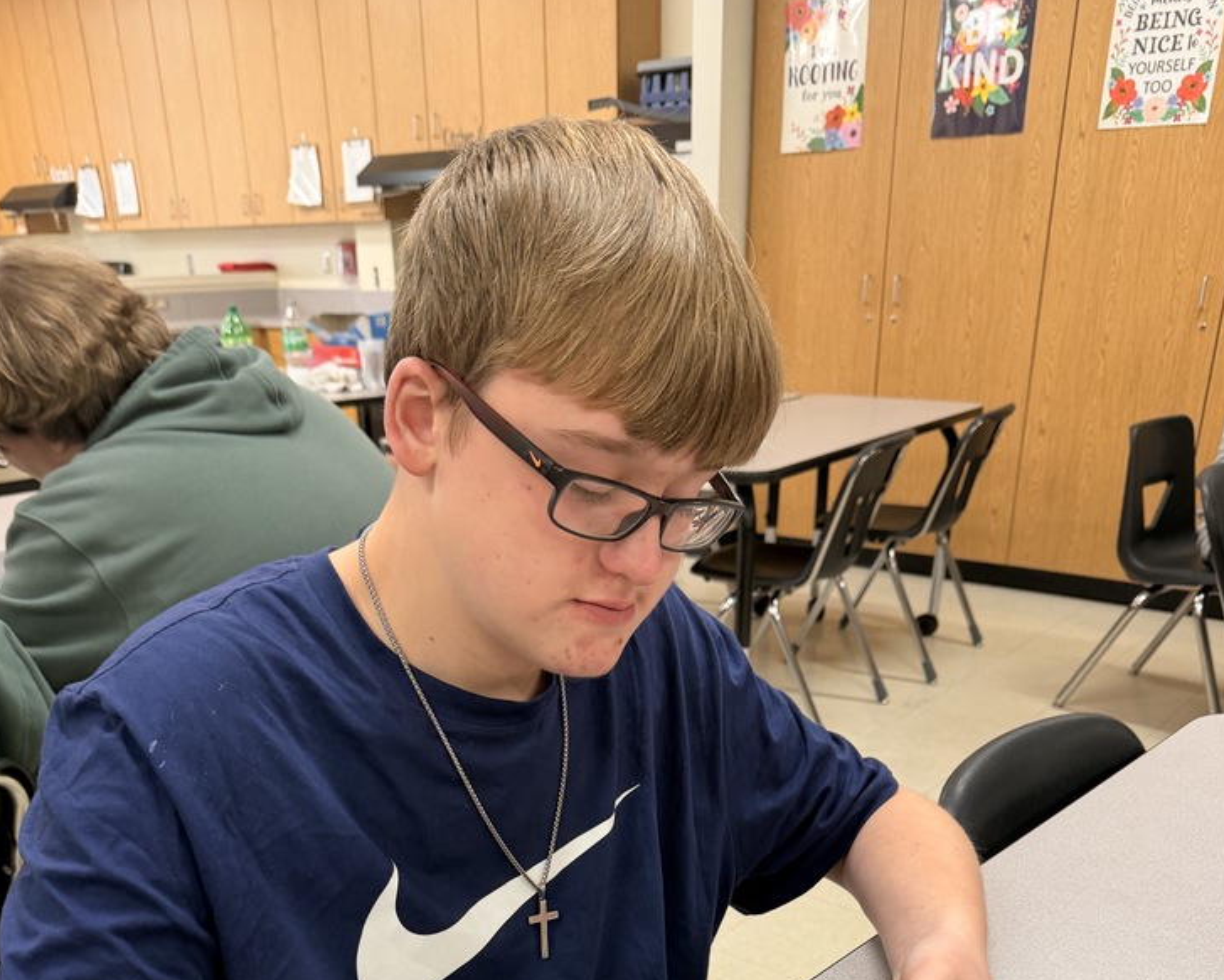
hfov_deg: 54.2
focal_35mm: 33
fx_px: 1196
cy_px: 854
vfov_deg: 41.5
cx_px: 611
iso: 200
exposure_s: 1/120
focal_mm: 6.76
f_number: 1.78
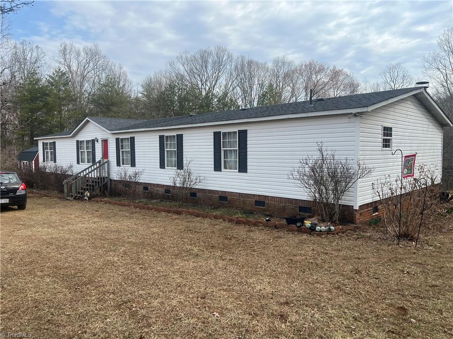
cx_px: 226
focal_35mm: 26
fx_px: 340
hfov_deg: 67.3
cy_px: 170
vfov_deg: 53.1
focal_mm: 5.7
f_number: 1.5
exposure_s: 1/2513
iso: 50
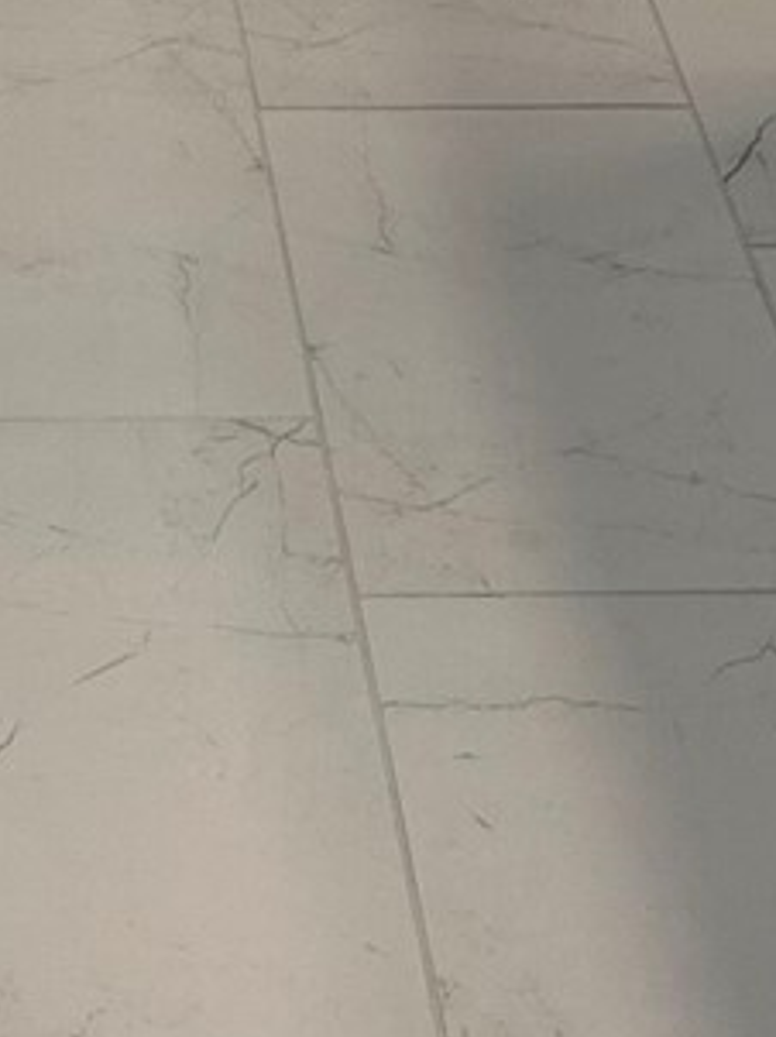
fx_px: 4879
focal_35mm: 163
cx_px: -233
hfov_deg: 9.0
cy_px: -1727
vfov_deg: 10.0
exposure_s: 1/120
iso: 64
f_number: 1.78
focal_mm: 6.86
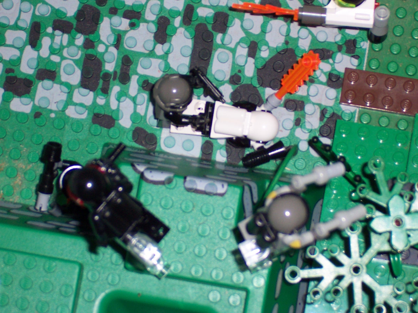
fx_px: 1739
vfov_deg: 10.3
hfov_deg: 13.7
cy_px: 156
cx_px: 209
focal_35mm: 144
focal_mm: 22.4
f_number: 4.9
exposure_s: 1/125
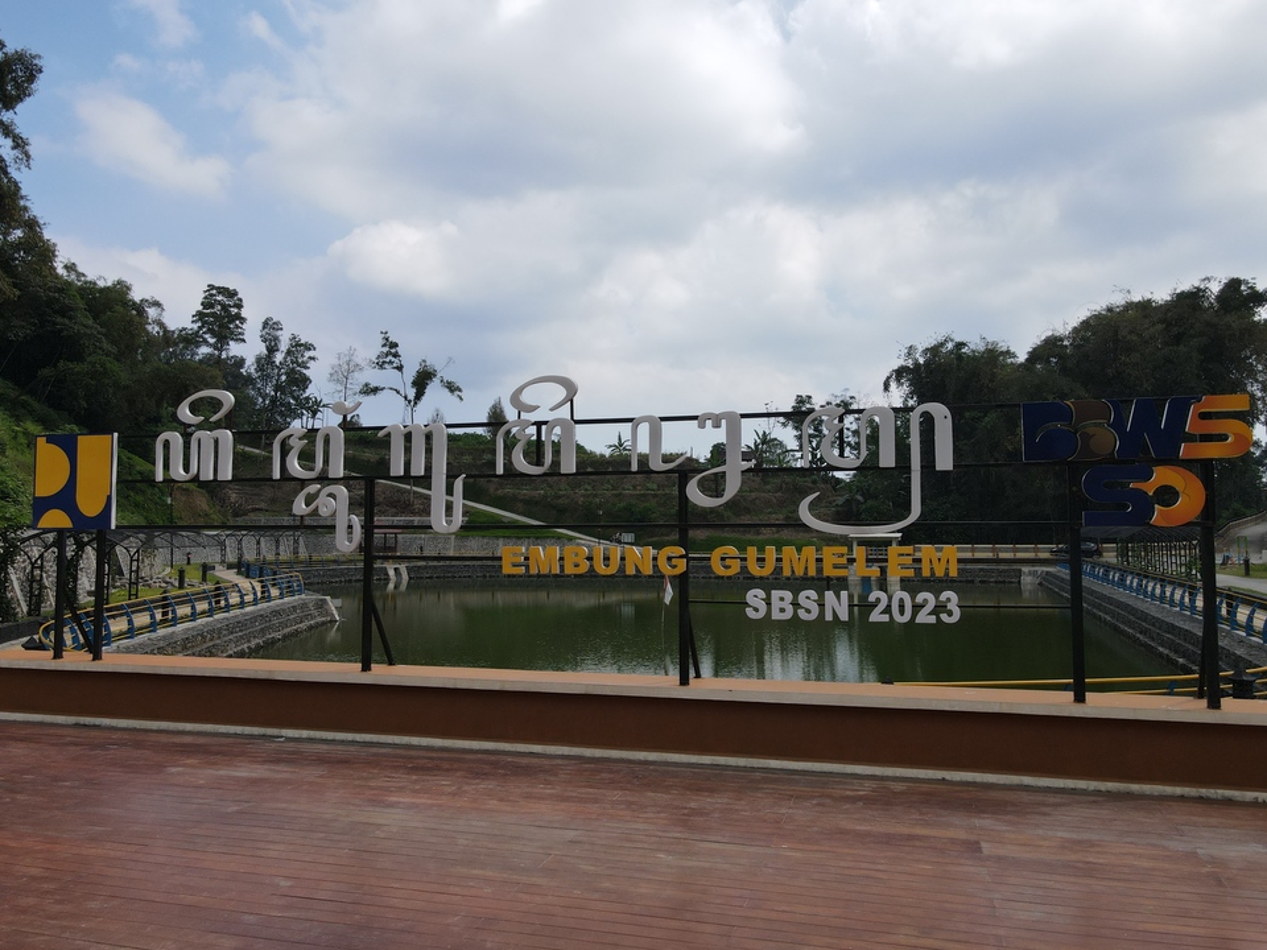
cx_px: 645
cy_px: 466
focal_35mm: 25
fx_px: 915
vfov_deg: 54.9
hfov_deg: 69.4
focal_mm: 4.5
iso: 100
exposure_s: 1/725
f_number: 2.8
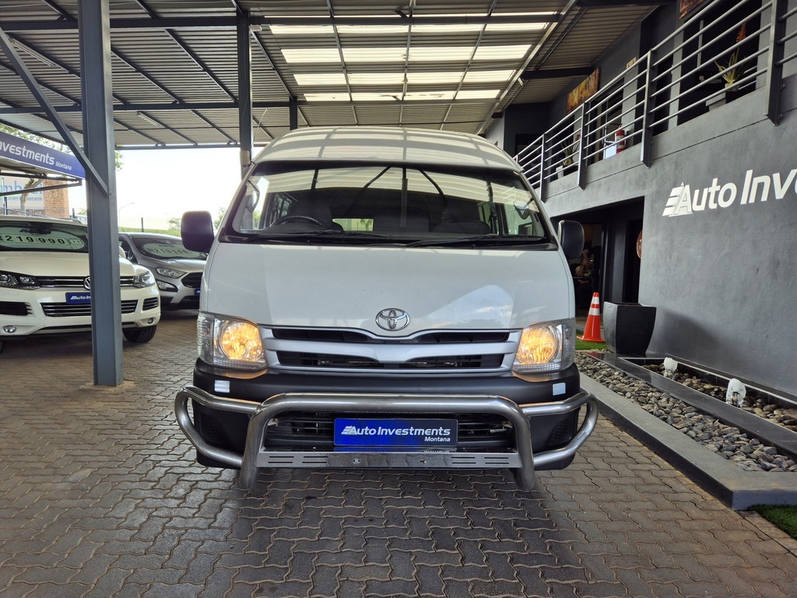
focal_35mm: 23
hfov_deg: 73.9
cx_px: 398
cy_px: 299
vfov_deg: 58.9
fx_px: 530
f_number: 1.8
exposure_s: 1/283
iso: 25
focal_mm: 5.4
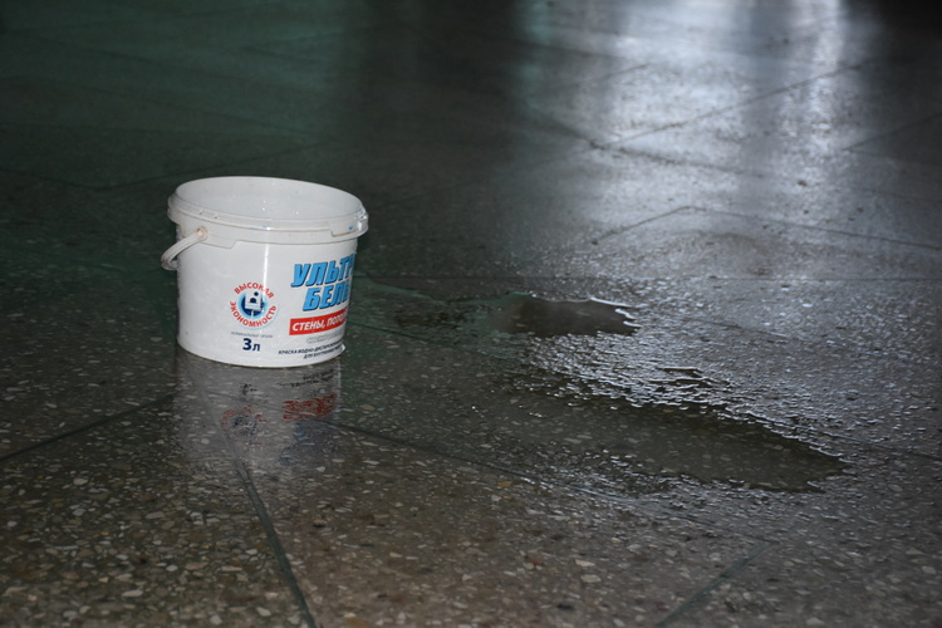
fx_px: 2041
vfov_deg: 17.5
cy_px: 314
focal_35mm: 78
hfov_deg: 26.0
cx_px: 471
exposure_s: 1/60
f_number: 4.8
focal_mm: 52
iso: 1250
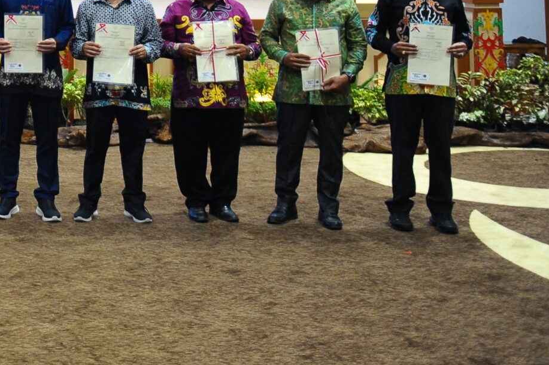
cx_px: -183
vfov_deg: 19.0
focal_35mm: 67
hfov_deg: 25.5
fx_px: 1021
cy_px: -91
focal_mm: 24
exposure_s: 1/200
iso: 1600
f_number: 2.8
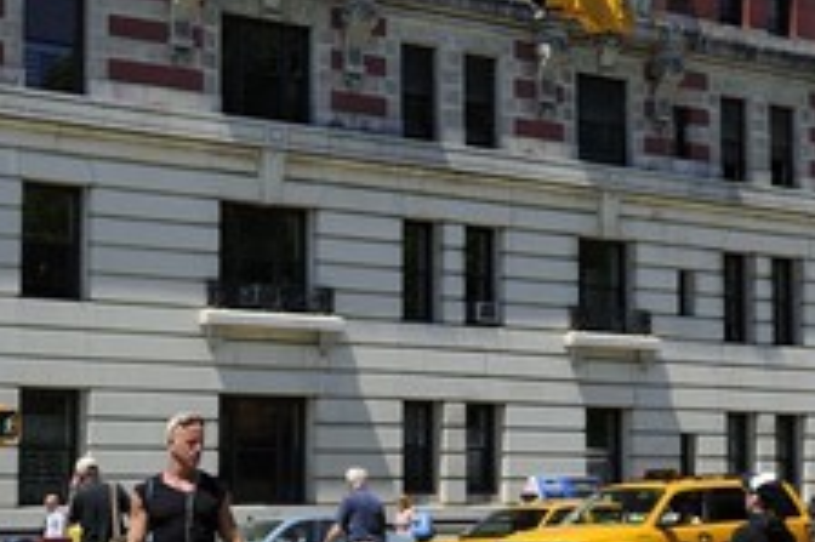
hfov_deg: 27.0
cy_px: 331
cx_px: 400
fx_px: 1697
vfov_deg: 18.1
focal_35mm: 75
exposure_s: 1/250
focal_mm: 40
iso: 200
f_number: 11
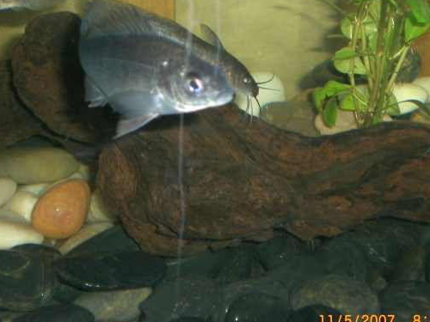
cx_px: 205
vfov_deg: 15.4
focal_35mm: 96
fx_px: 1193
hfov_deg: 20.4
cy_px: 156
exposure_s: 1/60
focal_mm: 12.47
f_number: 4.5
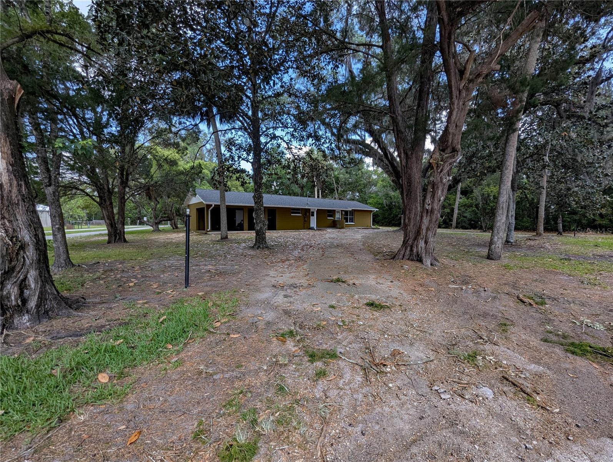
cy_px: 231
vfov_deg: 90.1
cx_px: 306
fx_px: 231
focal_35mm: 13
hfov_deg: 106.1
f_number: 2.2
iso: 44
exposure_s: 1/389
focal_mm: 1.95
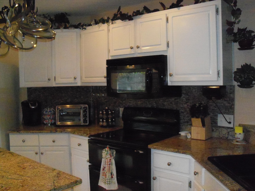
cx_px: 128
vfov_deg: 40.7
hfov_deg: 52.6
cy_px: 96
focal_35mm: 35
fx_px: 258
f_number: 3
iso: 800
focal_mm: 6.3
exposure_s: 1/500
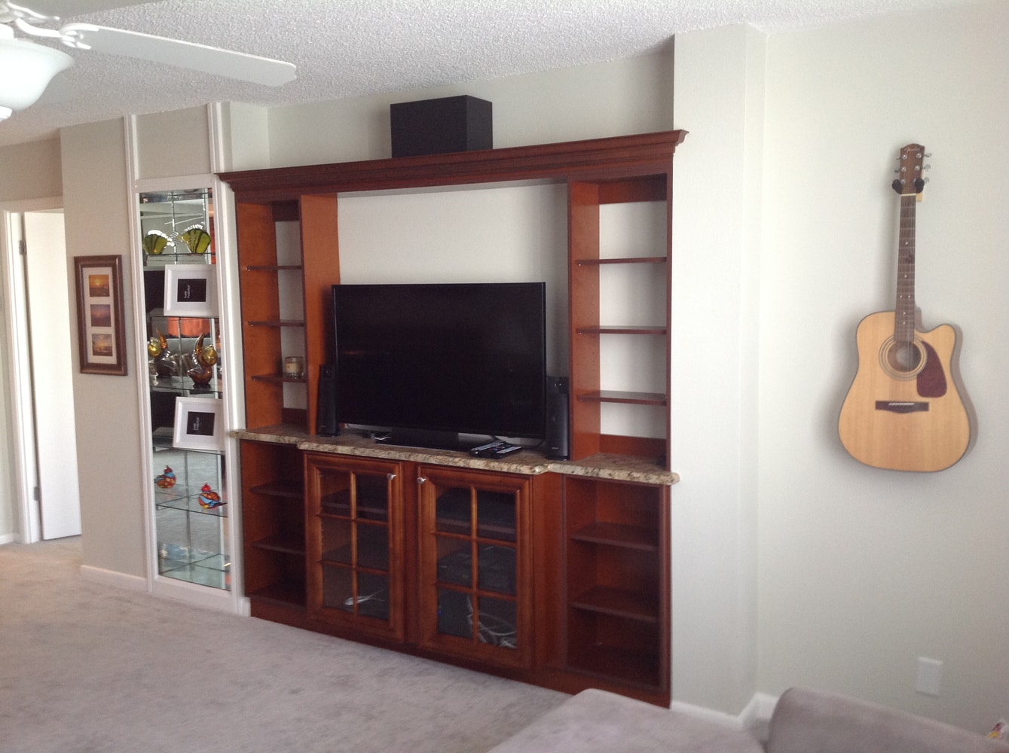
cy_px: 376
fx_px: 1019
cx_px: 504
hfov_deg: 52.7
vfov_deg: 40.6
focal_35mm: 35
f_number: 2.4
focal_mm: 4.28
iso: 100
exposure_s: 1/15
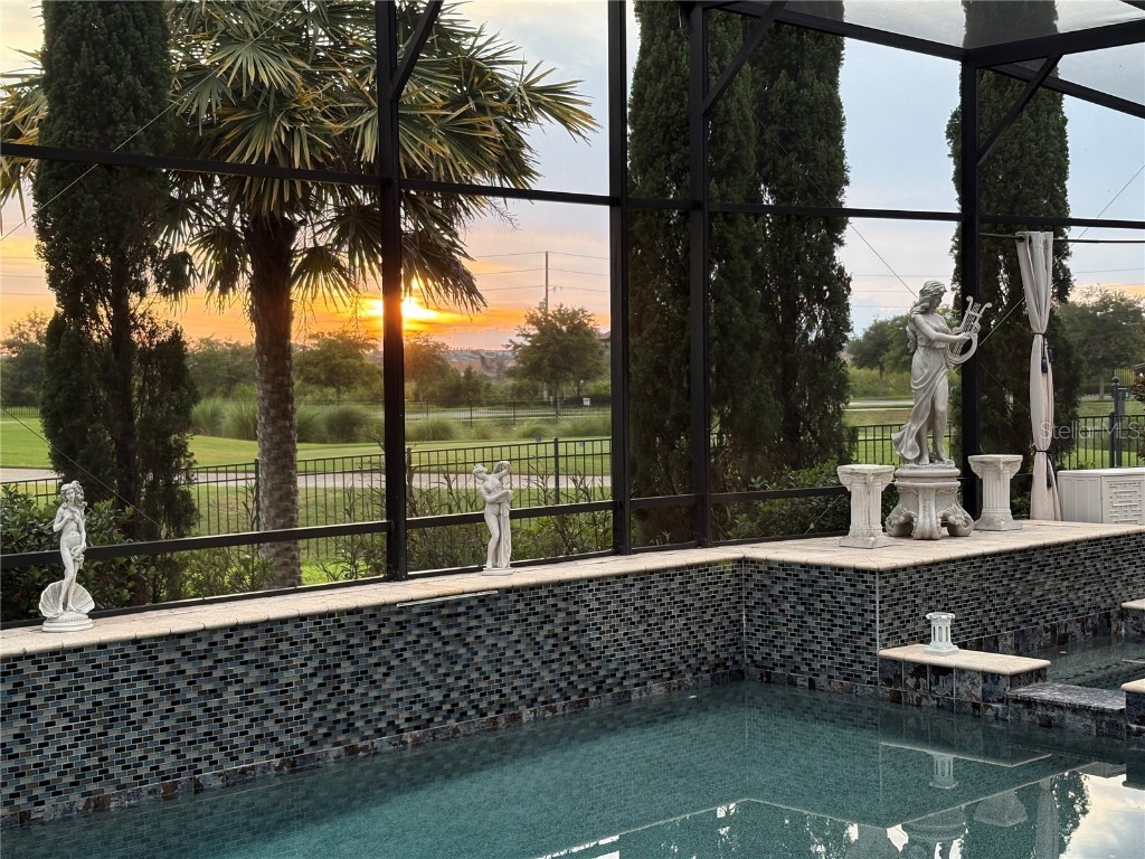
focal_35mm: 52
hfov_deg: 36.8
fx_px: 1720
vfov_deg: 28.0
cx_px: 572
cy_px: 430
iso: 100
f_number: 1.6
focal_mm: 5.96
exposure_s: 1/126
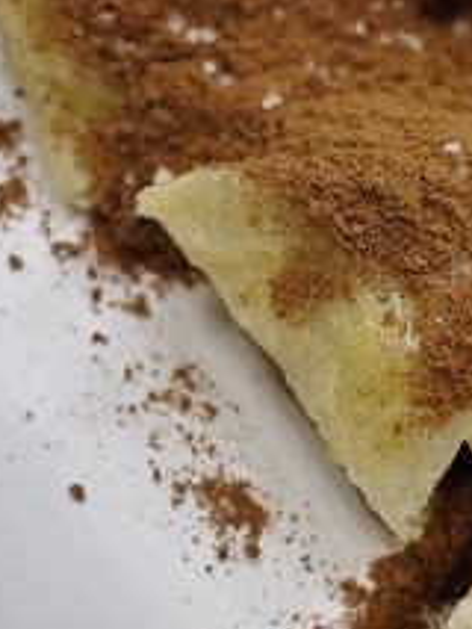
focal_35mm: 84
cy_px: 62
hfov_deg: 16.9
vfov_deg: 22.7
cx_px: 546
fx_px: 1526
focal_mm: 14
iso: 200
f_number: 2.5
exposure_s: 1/60
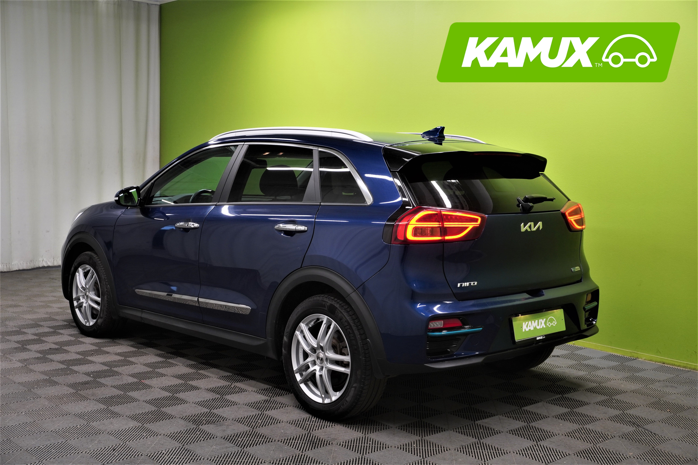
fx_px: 814
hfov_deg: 46.4
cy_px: 232
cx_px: 349
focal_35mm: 42
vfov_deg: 31.9
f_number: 7.1
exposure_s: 1/20
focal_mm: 28
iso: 320
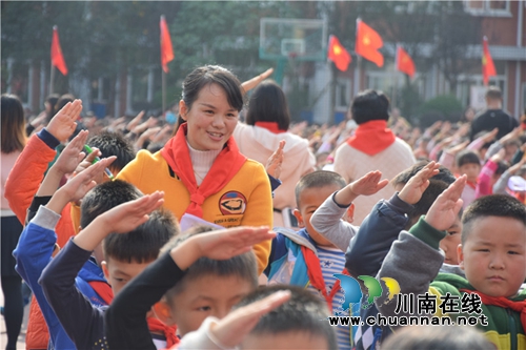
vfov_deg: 8.7
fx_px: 2300
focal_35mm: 158
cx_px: 263
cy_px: 175
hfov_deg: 13.0
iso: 100
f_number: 5.6
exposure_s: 1/200
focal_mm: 105
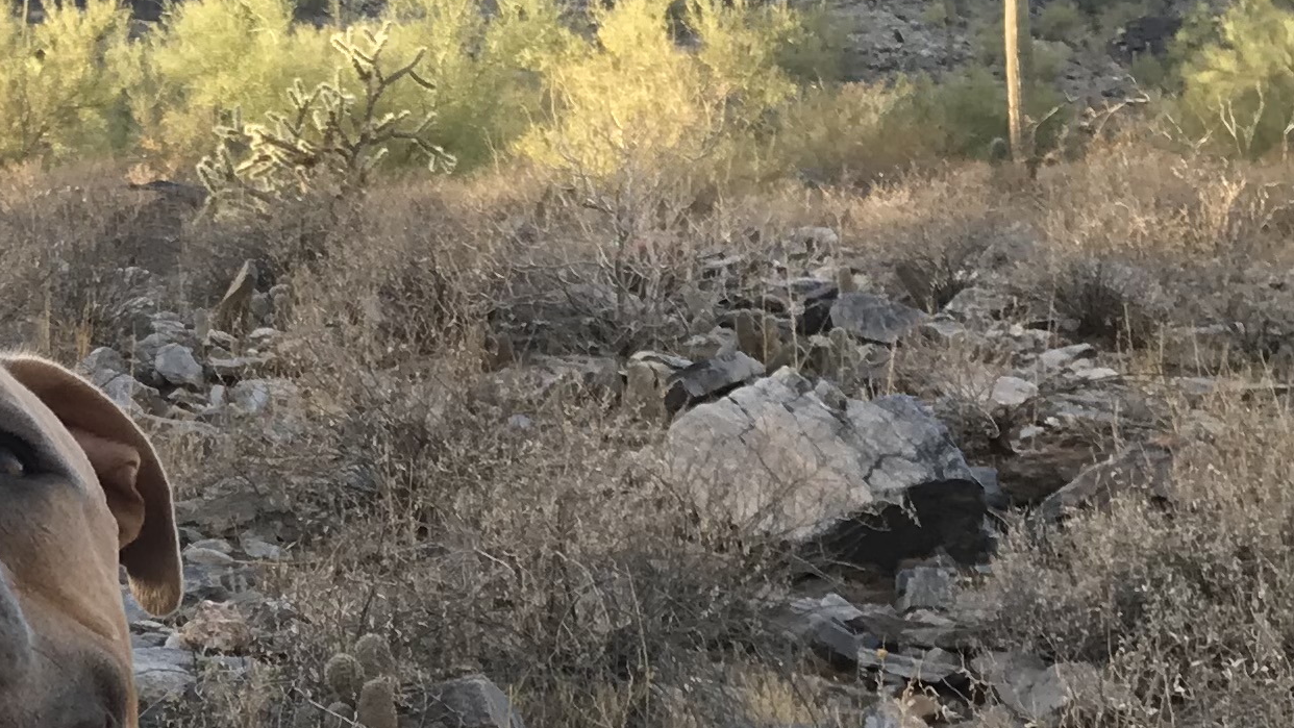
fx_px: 3397
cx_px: 46
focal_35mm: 99
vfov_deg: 12.1
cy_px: 776
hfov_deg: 20.9
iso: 20
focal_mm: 3.99
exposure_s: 1/251
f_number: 1.8
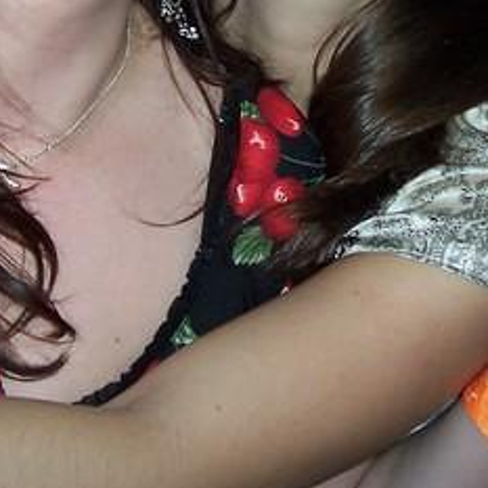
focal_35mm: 90
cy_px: 101
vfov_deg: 19.1
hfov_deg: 19.3
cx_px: 226
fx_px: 1435
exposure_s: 1/60
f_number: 2.8
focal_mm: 5.6
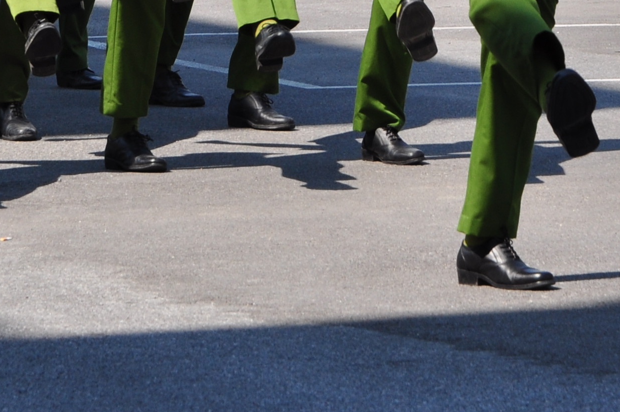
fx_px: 6226
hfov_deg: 5.7
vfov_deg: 3.8
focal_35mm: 362
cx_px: 169
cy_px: -229
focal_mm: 70
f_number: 13
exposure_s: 1/200
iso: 200
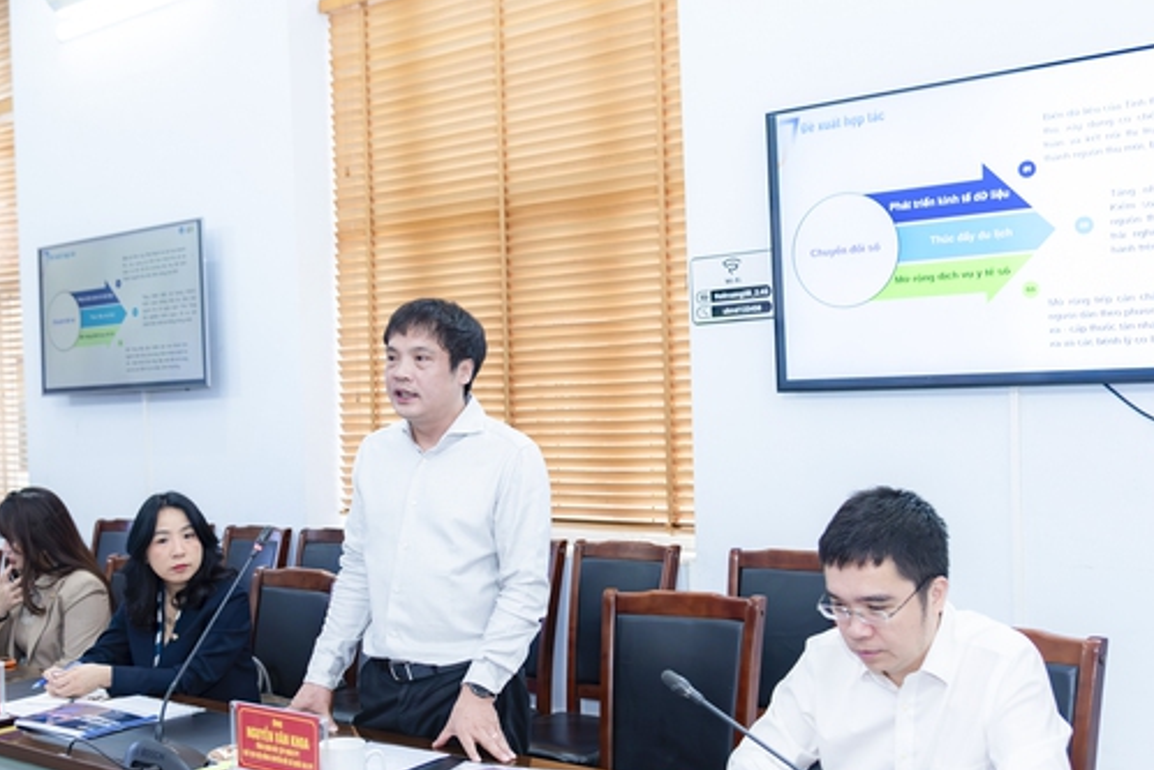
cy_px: 409
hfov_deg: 46.3
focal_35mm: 42
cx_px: 497
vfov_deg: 31.9
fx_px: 1347
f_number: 4
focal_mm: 30
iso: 1600
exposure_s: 1/250
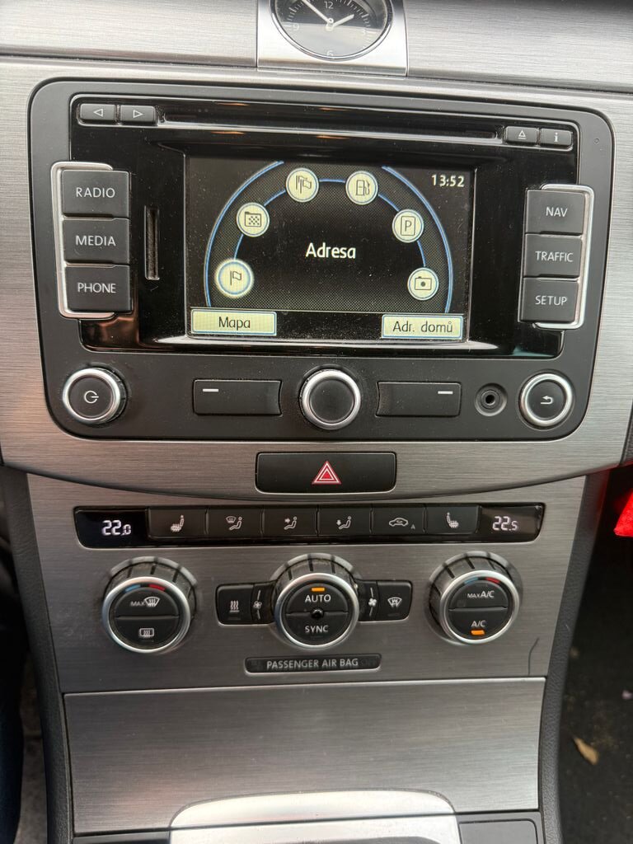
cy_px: 422
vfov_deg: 71.6
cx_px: 316
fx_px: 585
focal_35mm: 24
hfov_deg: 56.8
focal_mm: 6.76
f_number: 1.78
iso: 160
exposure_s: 1/150
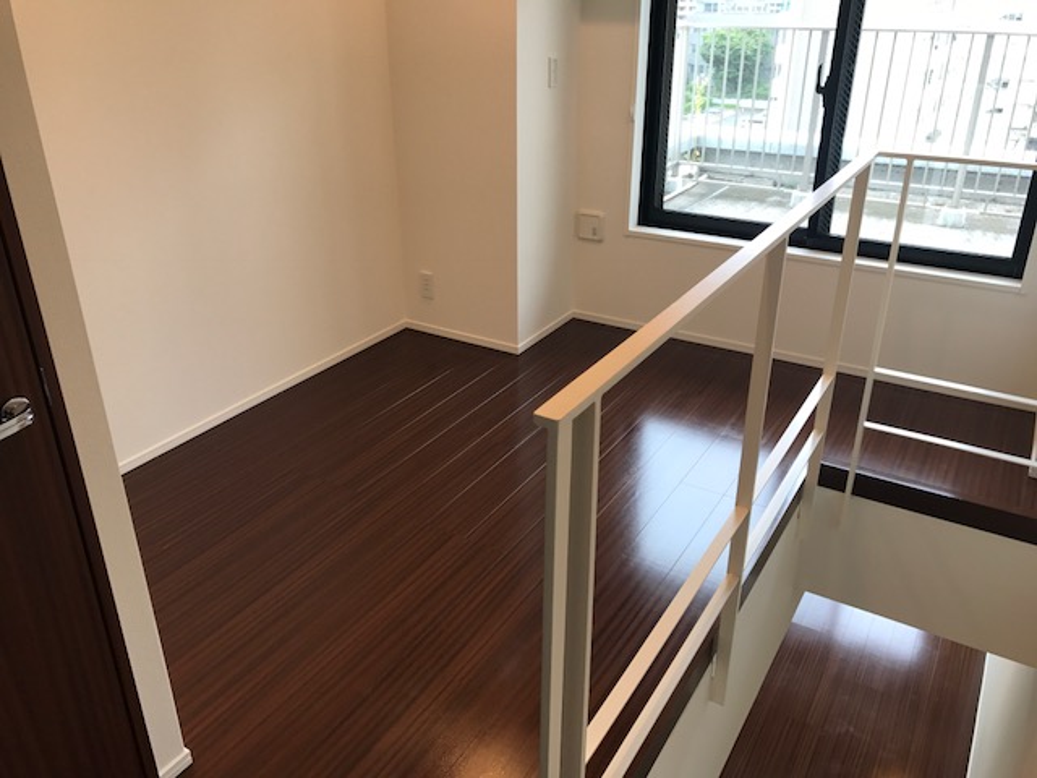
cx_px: 518
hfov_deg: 63.4
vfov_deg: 49.7
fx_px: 839
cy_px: 389
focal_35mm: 28
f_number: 1.8
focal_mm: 3.99
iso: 25
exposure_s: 1/50
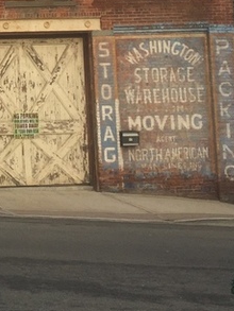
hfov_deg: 13.7
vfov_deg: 20.1
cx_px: -206
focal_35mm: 95
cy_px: 11
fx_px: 856
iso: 32
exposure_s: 1/824
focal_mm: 4.15
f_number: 2.2
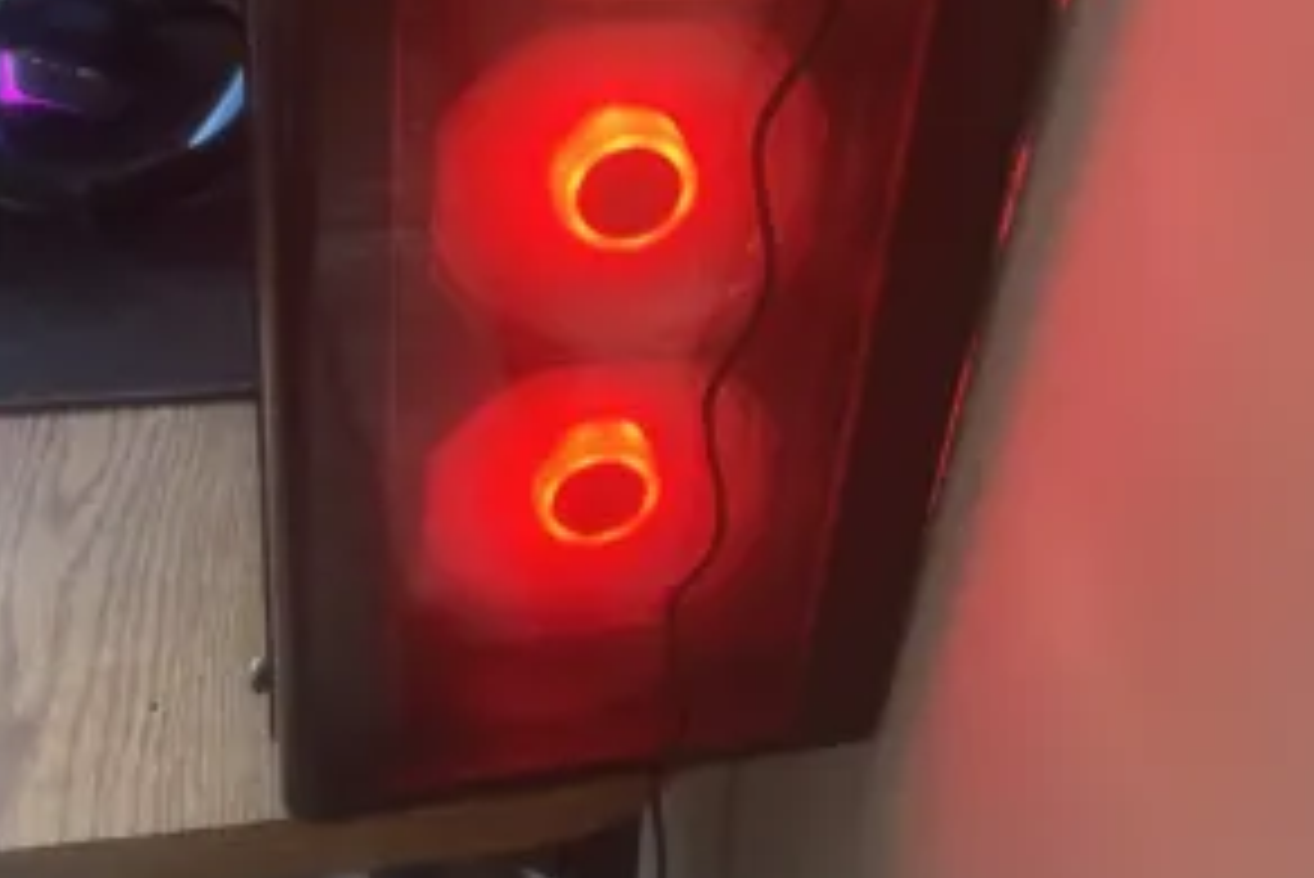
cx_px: 666
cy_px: 9
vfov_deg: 33.1
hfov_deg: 51.9
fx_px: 1351
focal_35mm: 37
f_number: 1.5
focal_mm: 5.7
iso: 500
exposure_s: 1/41
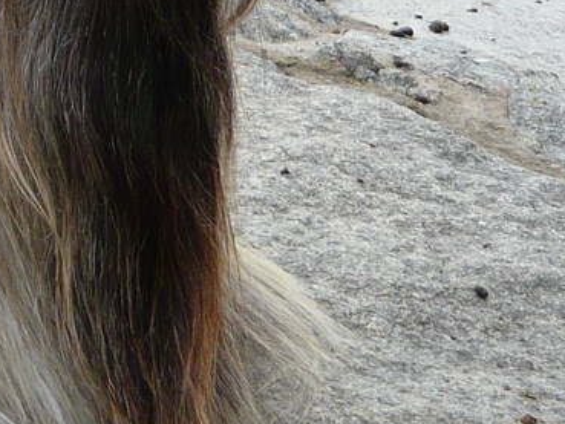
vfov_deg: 9.8
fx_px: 2335
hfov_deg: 12.3
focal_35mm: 143
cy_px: -360
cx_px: -531
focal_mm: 5.5
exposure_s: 1/320
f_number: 2.8
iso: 100
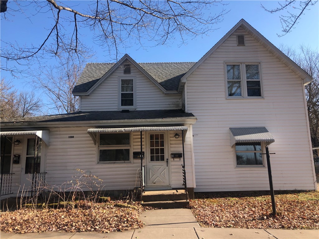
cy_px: 120
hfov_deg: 63.4
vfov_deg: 49.7
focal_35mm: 28
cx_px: 160
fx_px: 258
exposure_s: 1/979
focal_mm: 3.99
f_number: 1.8
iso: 20
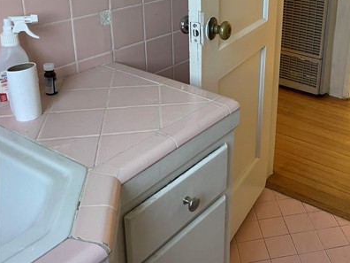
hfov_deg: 42.8
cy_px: 65
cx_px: 279
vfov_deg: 33.6
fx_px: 425
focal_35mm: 42
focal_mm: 4.2
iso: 125
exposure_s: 1/94
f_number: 1.6
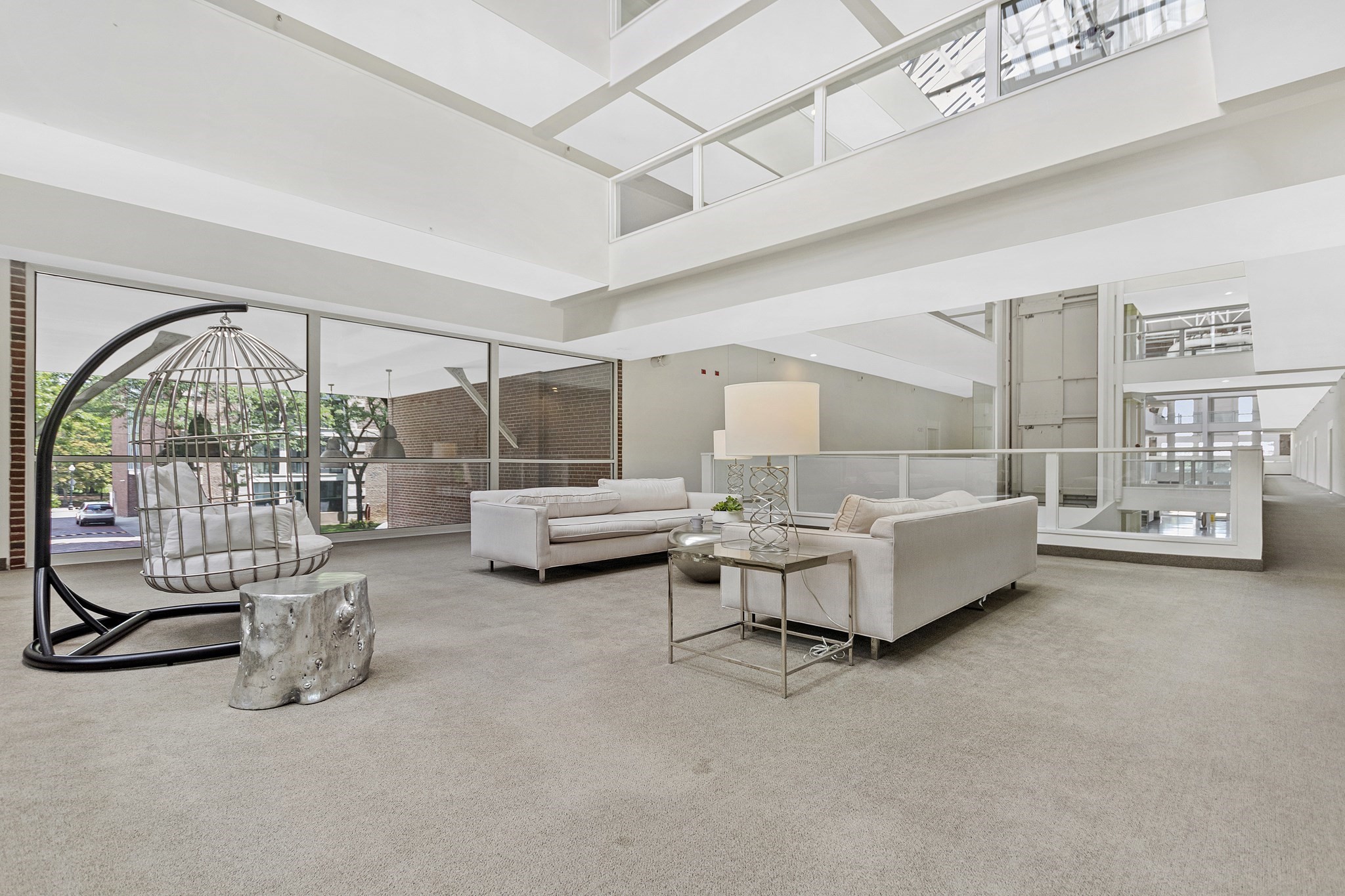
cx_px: 672
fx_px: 598
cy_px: 448
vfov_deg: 73.7
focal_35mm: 16
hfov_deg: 96.7
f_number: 4.5
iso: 400
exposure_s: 1/100
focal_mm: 11
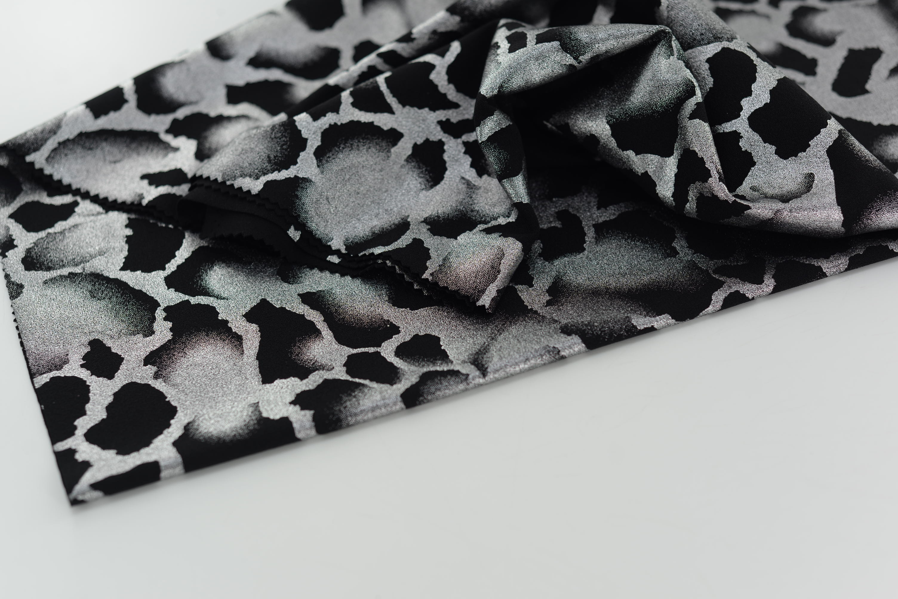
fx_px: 1248
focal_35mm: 50
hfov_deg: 39.6
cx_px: 449
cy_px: 300
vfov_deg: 27.0
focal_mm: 50
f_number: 3.5
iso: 100
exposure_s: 1/200
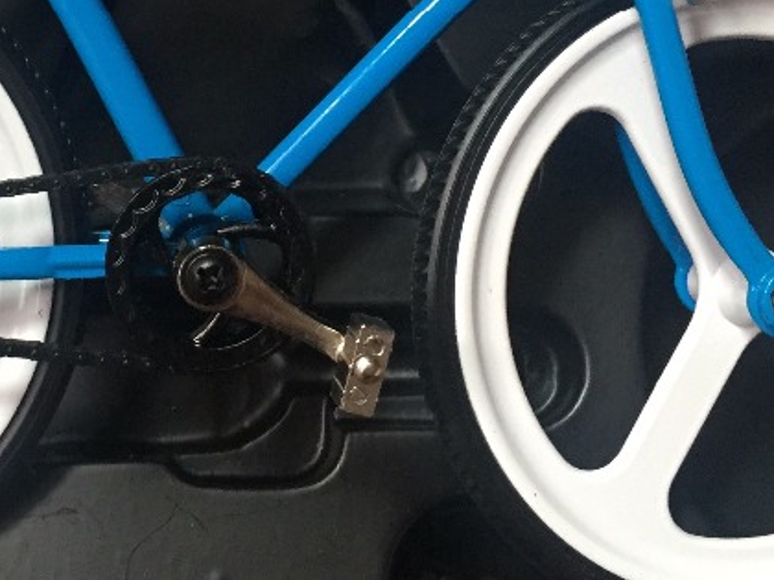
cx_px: 194
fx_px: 1543
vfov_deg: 21.1
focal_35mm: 69
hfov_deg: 27.8
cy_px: 125
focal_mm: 4.15
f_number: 2.2
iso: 200
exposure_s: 1/33
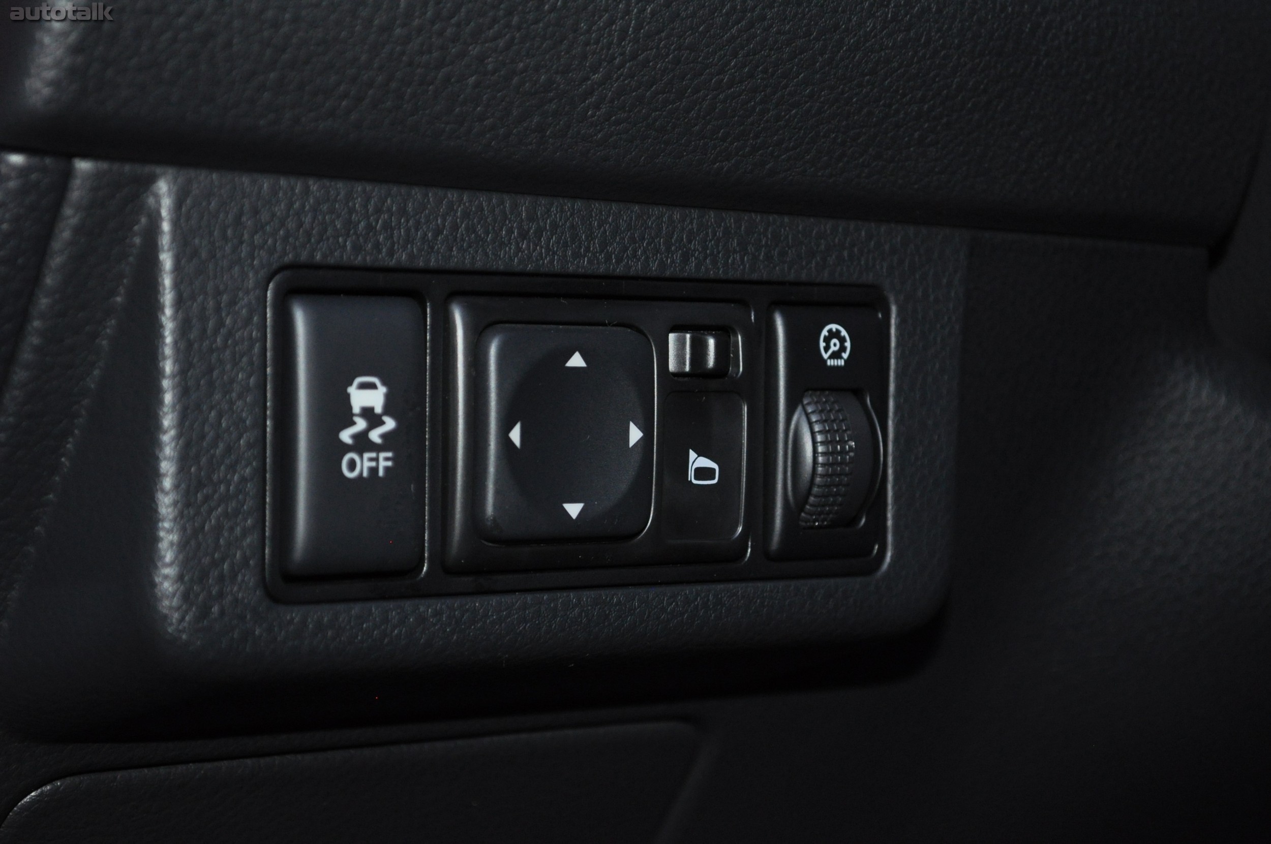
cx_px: 636
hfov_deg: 24.6
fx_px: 2909
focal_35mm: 82
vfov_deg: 16.5
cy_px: 422
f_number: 5.6
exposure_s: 1/60
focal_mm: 55
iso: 800
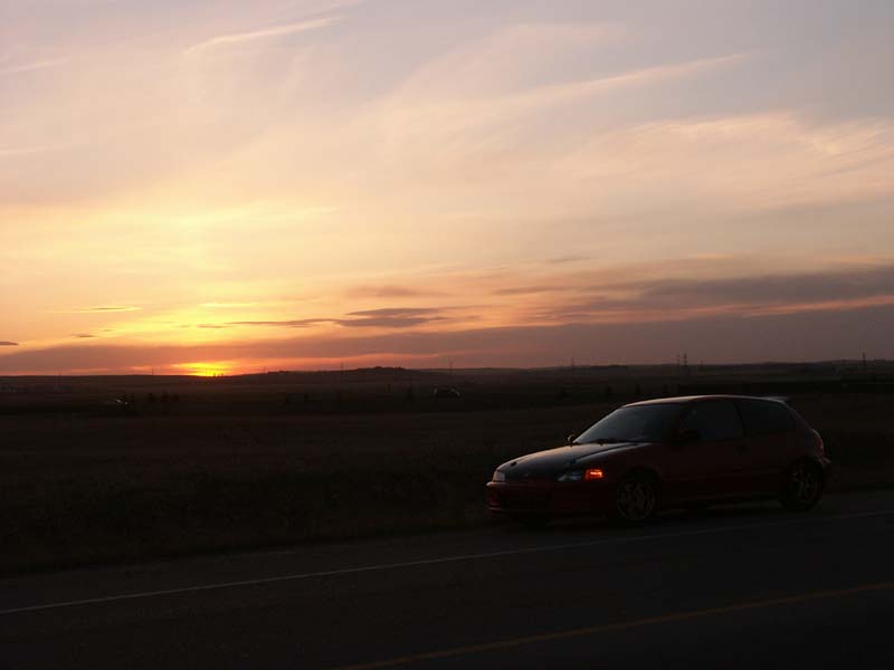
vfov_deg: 20.4
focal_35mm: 72
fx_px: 1859
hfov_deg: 27.0
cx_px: 447
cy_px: 335
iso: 100
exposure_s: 1/180
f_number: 4.5
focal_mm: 17.91
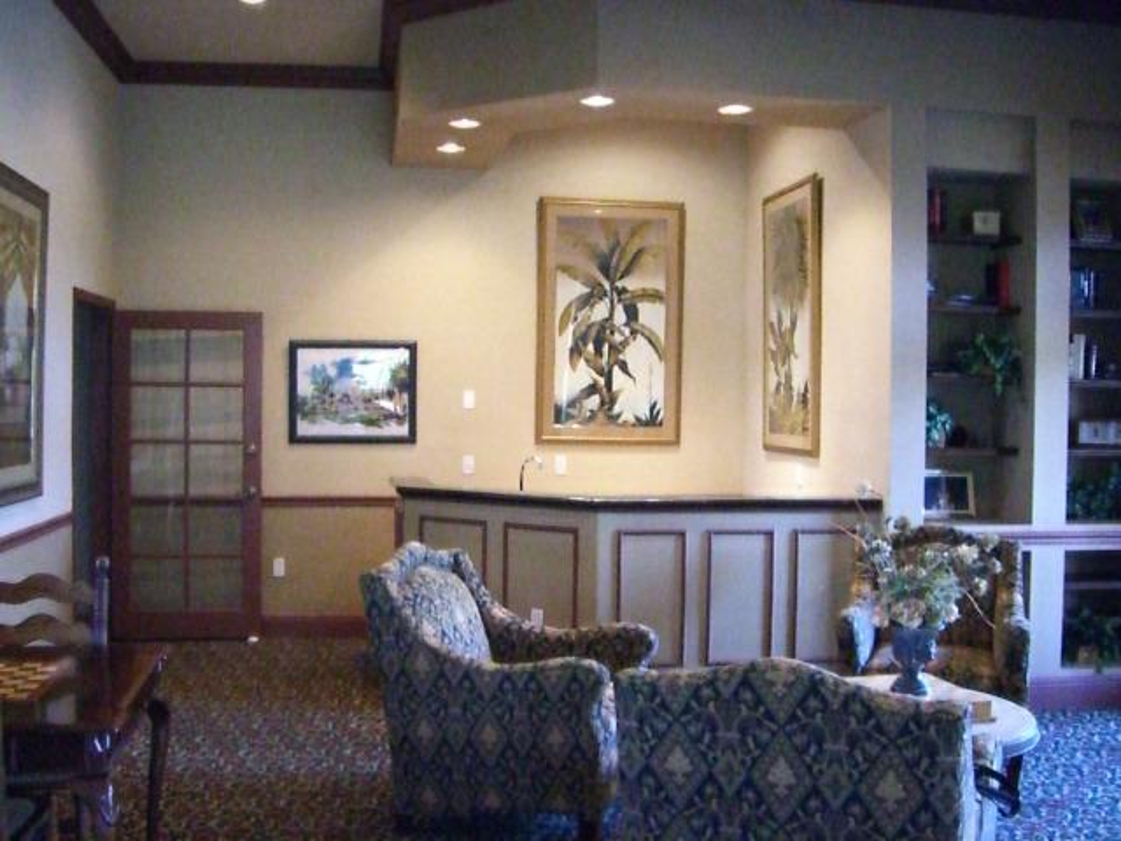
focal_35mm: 38
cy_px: 420
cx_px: 560
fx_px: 1231
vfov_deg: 37.7
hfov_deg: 49.0
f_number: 2.7
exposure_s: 1/80
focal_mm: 6.2
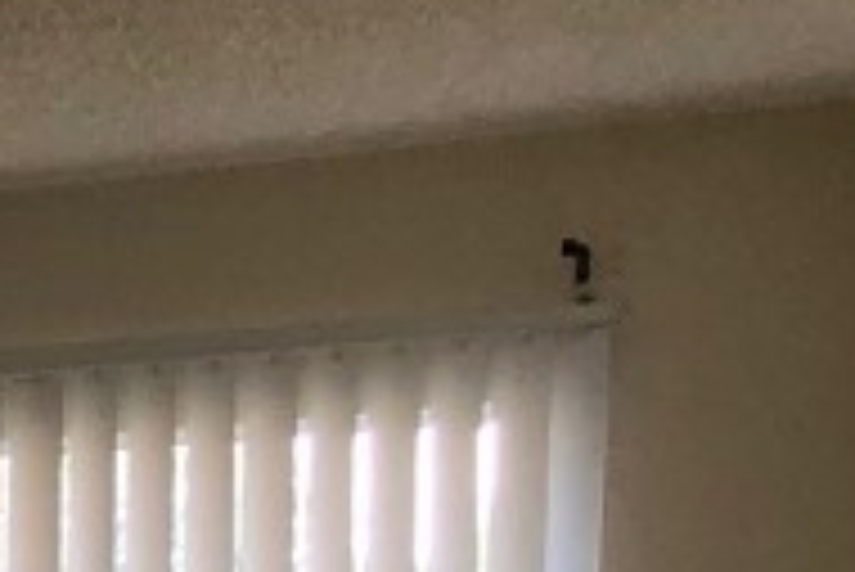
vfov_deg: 8.1
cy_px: 1374
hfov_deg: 10.9
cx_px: -1242
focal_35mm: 157
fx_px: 3731
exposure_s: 1/109
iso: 20
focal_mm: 3.99
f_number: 1.8
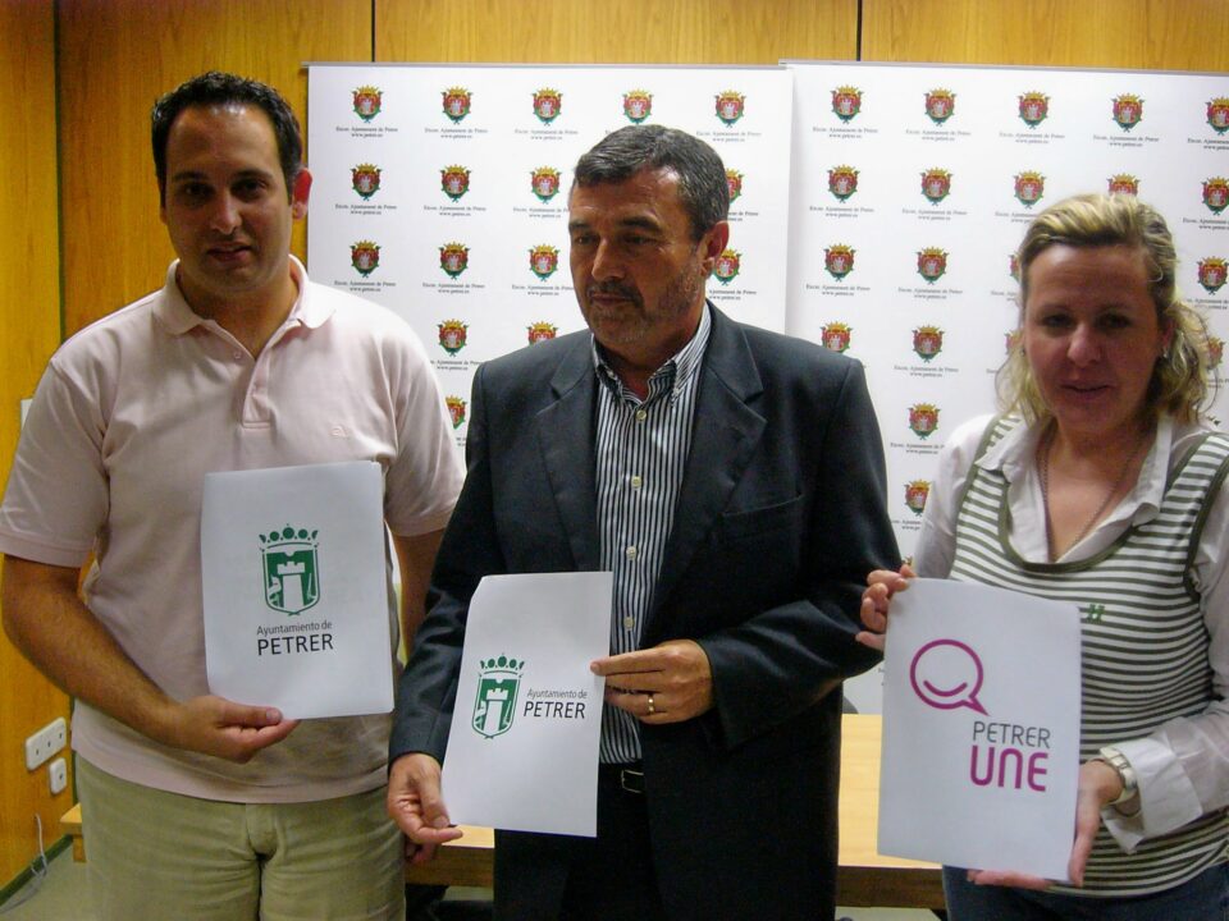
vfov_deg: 31.5
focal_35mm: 46
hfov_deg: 41.2
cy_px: 460
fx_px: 1633
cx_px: 614
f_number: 3.2
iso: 200
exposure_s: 1/25
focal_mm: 7.6
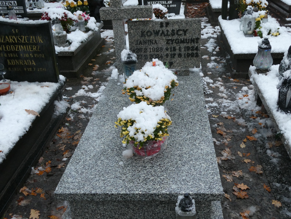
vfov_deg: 38.7
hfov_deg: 50.1
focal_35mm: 37
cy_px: 110
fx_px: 311
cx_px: 146
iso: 250
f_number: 3.7
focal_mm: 6.7
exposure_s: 1/60
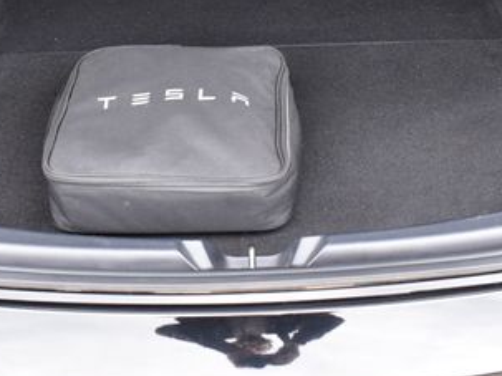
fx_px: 1058
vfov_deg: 19.9
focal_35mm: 73
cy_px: 60
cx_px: 267
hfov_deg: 26.7
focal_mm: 24
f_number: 6.3
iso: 560
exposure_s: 1/15
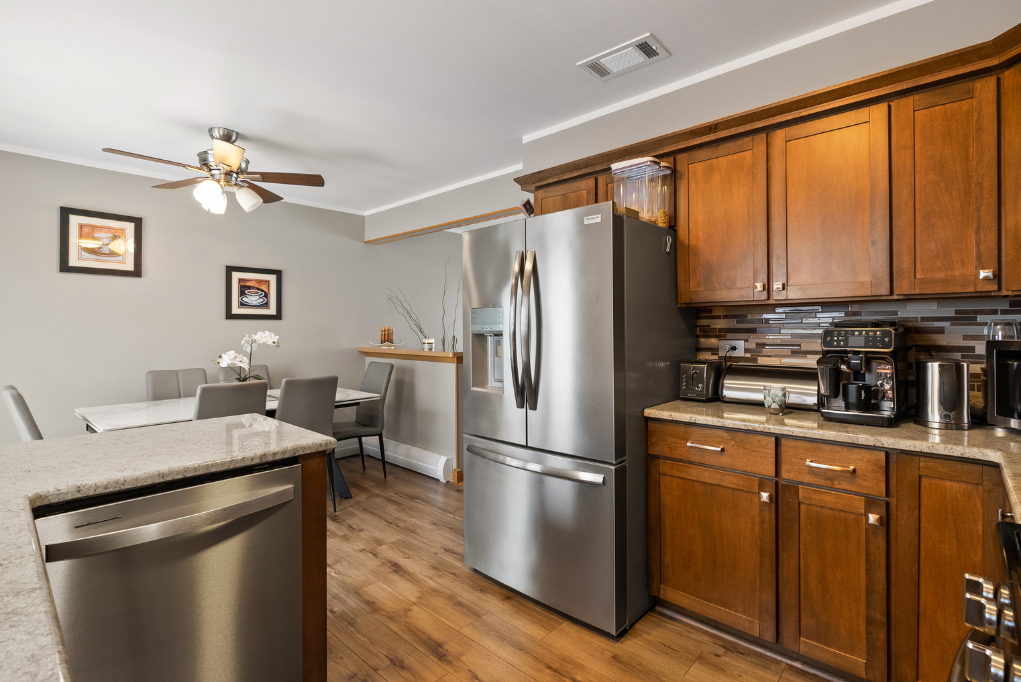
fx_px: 482
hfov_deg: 93.2
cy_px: 320
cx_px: 524
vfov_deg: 70.4
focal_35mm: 17
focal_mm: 16
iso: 640
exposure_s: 2.5
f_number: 8
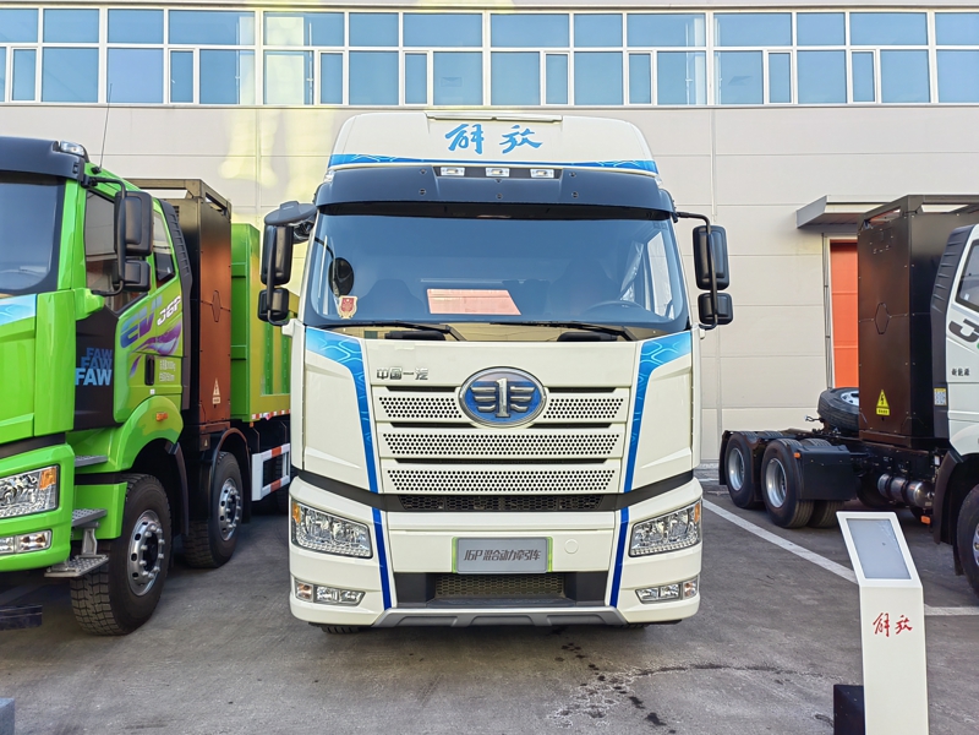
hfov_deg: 65.3
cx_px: 490
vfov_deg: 51.4
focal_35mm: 27
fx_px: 764
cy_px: 368
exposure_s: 1/484
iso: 50
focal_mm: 5.52
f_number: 1.9
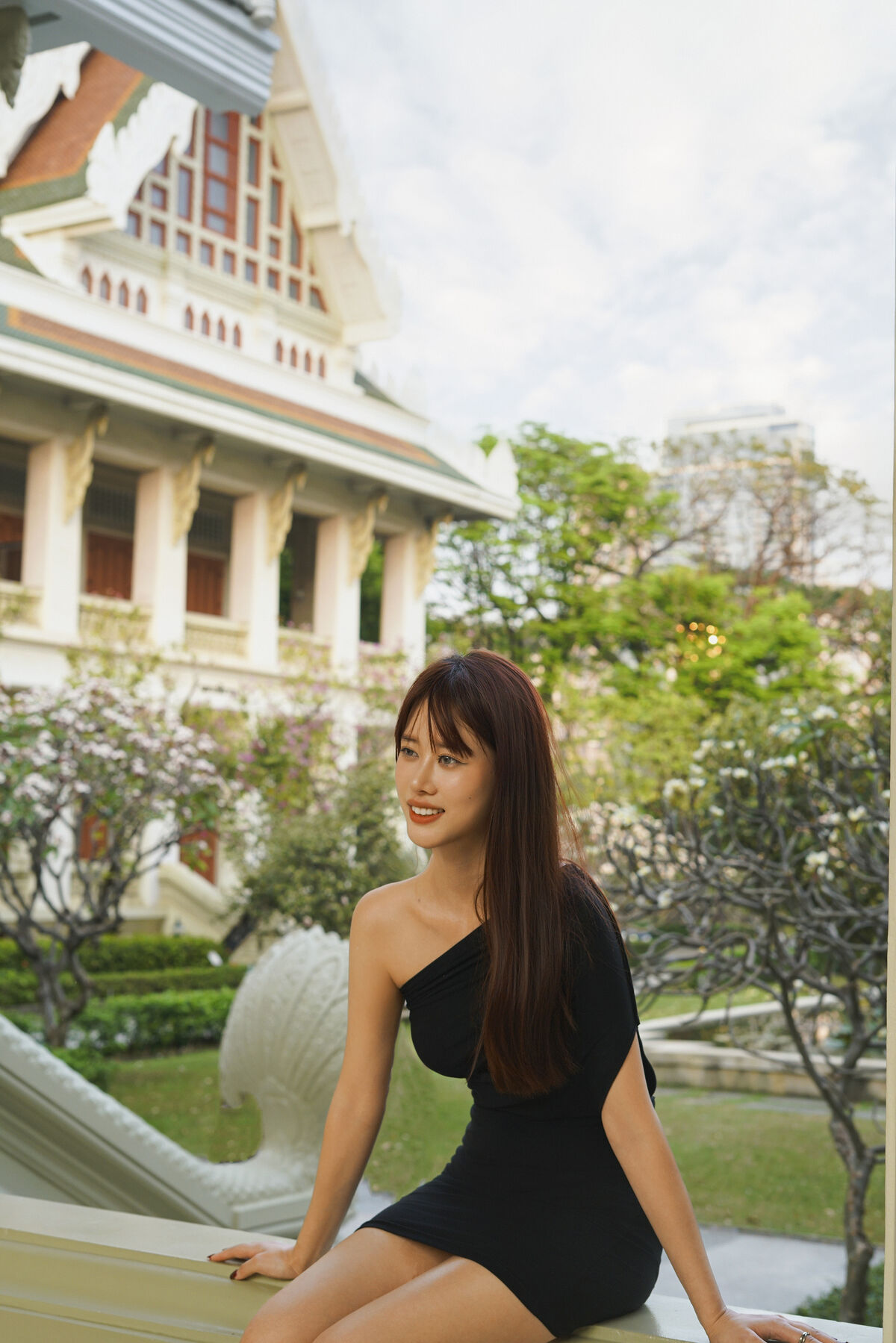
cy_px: 672
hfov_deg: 27.0
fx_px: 1866
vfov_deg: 39.6
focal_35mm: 50
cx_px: 448
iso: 500
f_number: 5
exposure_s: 1/160
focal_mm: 50
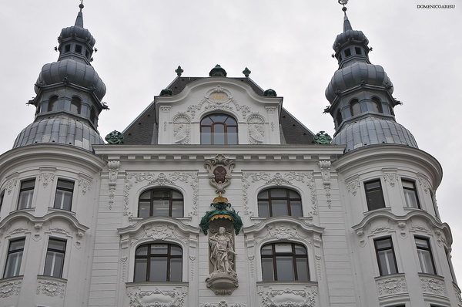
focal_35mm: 52
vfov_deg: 25.7
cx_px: 231
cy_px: 154
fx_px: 673
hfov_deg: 37.9
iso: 200
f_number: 10
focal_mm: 35
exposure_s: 1/400
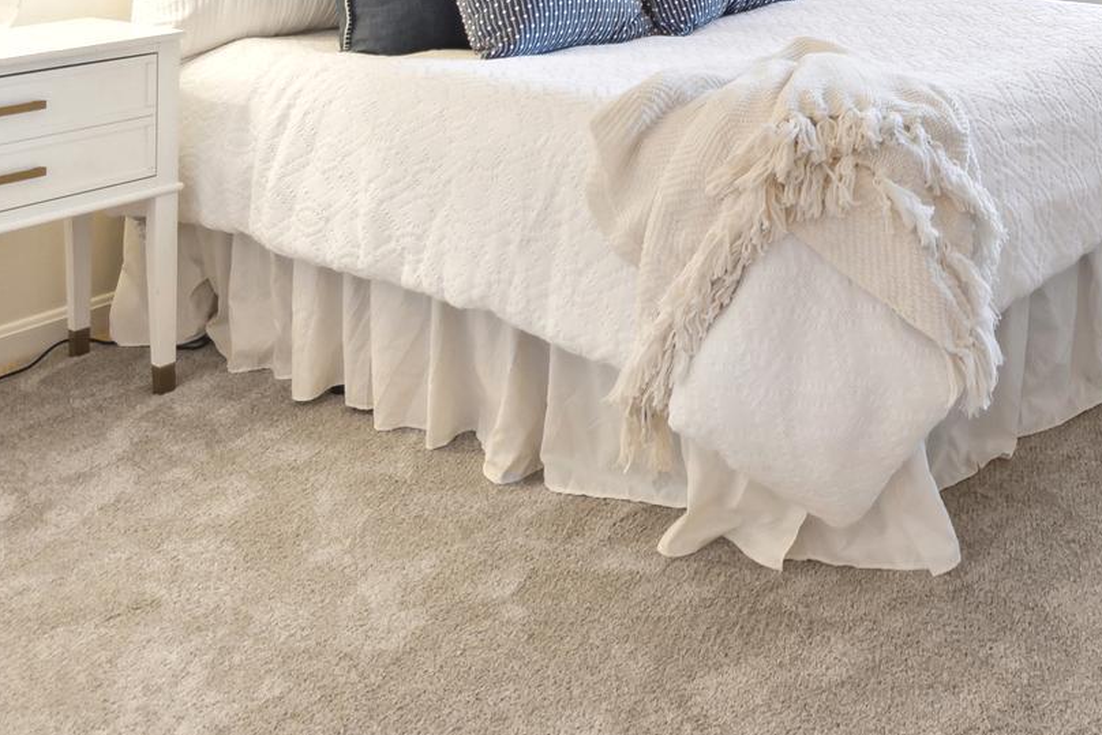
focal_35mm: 38
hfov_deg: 45.4
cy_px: -103
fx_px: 1163
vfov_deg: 30.7
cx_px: 1012
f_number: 9
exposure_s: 1/4
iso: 200
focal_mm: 10
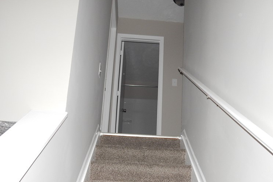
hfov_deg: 57.2
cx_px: 141
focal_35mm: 33
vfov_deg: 38.9
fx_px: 250
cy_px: 137
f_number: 3
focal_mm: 4
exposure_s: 1/30
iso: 200
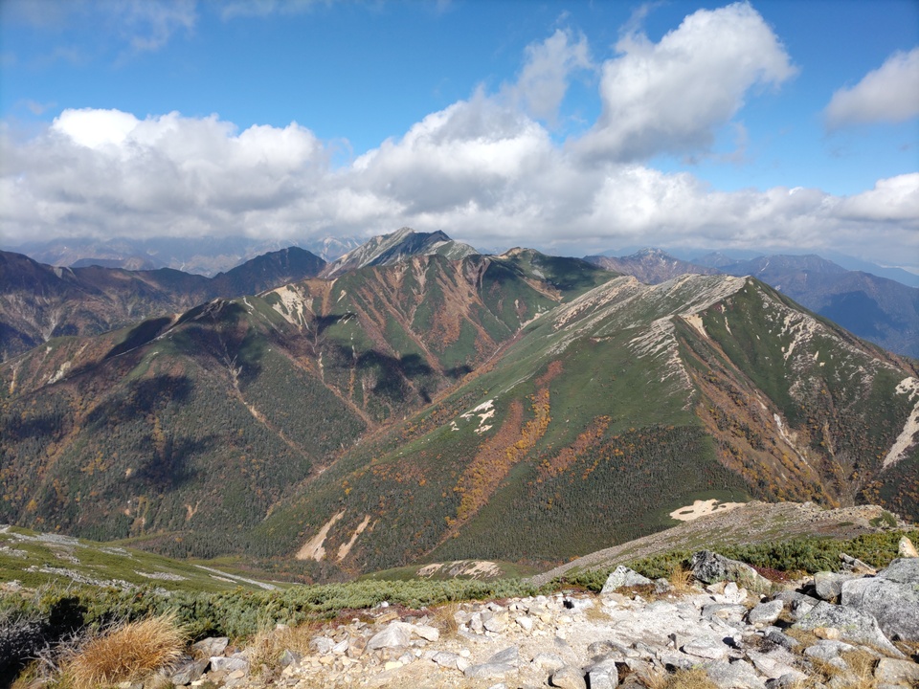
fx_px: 690
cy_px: 344
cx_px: 460
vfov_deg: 53.1
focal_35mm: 26
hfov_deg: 67.3
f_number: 1.79
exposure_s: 1/1565
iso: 50
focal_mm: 4.8
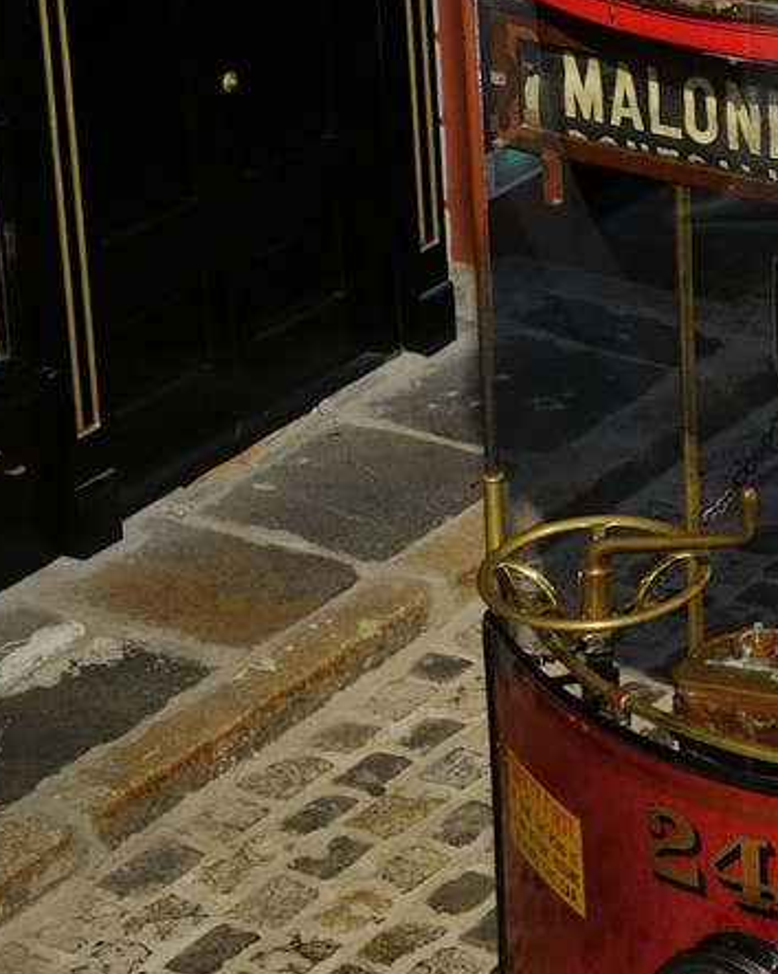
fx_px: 3514
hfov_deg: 12.1
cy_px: -46
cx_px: 1138
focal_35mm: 122
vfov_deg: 15.4
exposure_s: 1/25
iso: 1600
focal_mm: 36
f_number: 4
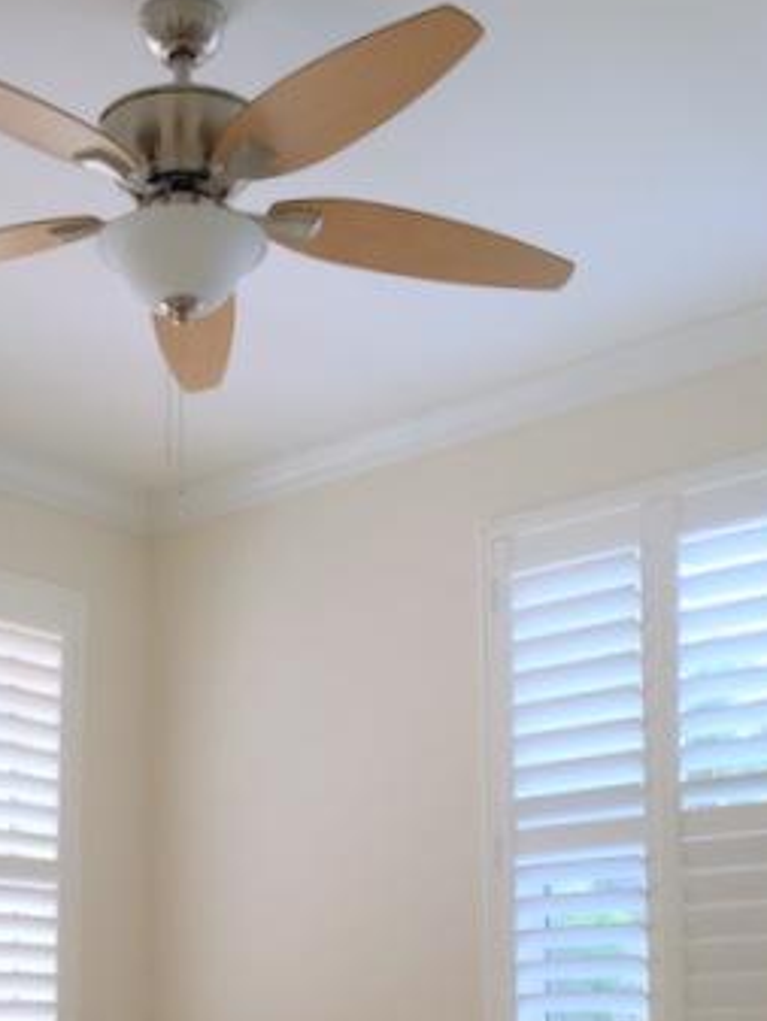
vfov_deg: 32.8
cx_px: 179
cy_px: 951
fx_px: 1624
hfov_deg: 26.2
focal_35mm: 55
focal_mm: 4.15
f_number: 2.2
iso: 40
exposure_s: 1/120
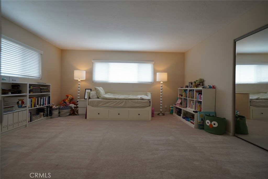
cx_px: 134
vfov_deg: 73.8
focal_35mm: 16
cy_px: 90
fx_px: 119
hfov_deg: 96.7
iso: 200
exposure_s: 1/60
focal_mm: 16
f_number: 4
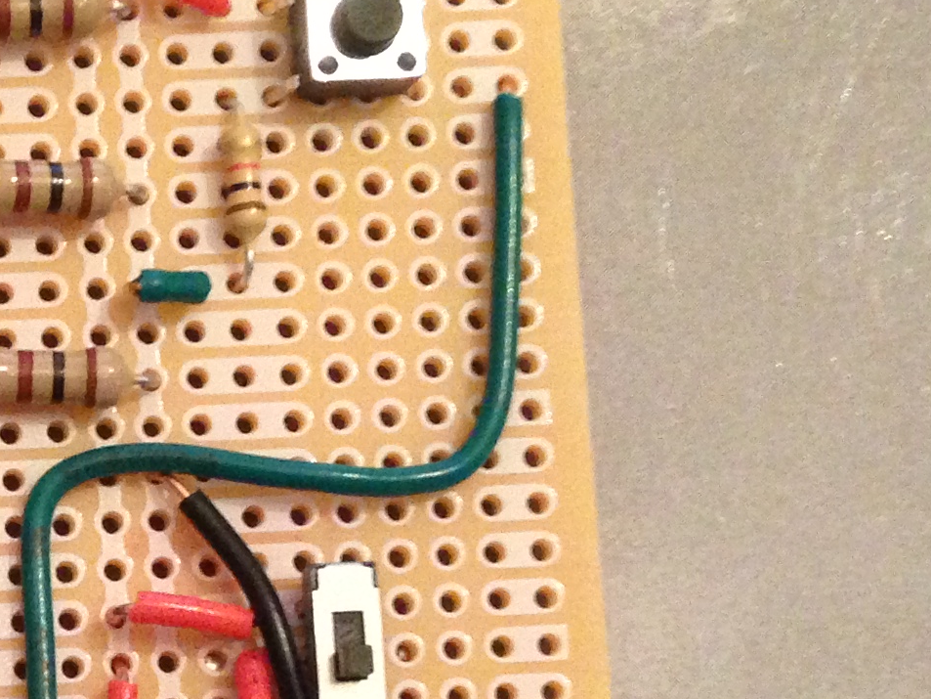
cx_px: -224
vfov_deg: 12.9
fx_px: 3040
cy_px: 764
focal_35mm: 113
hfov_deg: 16.6
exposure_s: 1/15
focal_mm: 4.13
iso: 500
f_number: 2.4
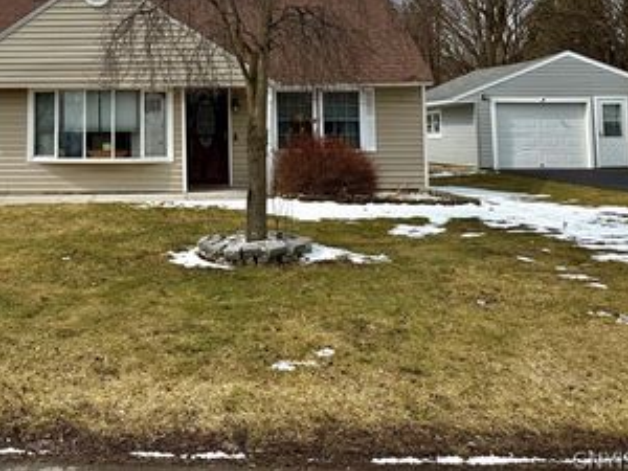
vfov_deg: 34.7
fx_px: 726
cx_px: 119
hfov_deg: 44.4
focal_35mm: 40
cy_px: 85
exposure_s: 1/8130
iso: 80
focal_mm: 6.76
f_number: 1.78
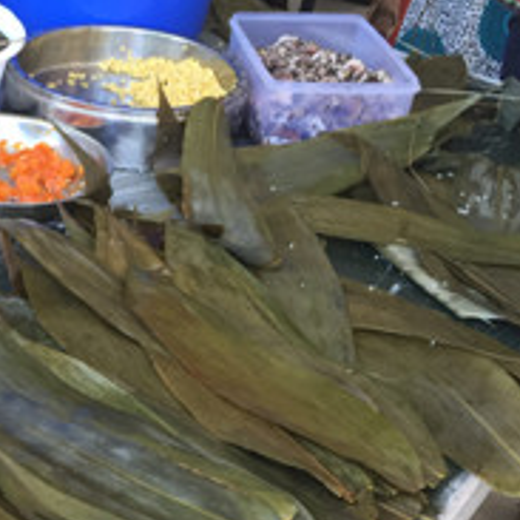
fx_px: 1190
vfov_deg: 24.4
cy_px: 388
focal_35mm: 70
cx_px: -65
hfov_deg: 23.1
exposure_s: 1/40
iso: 32
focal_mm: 4.15
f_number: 2.2
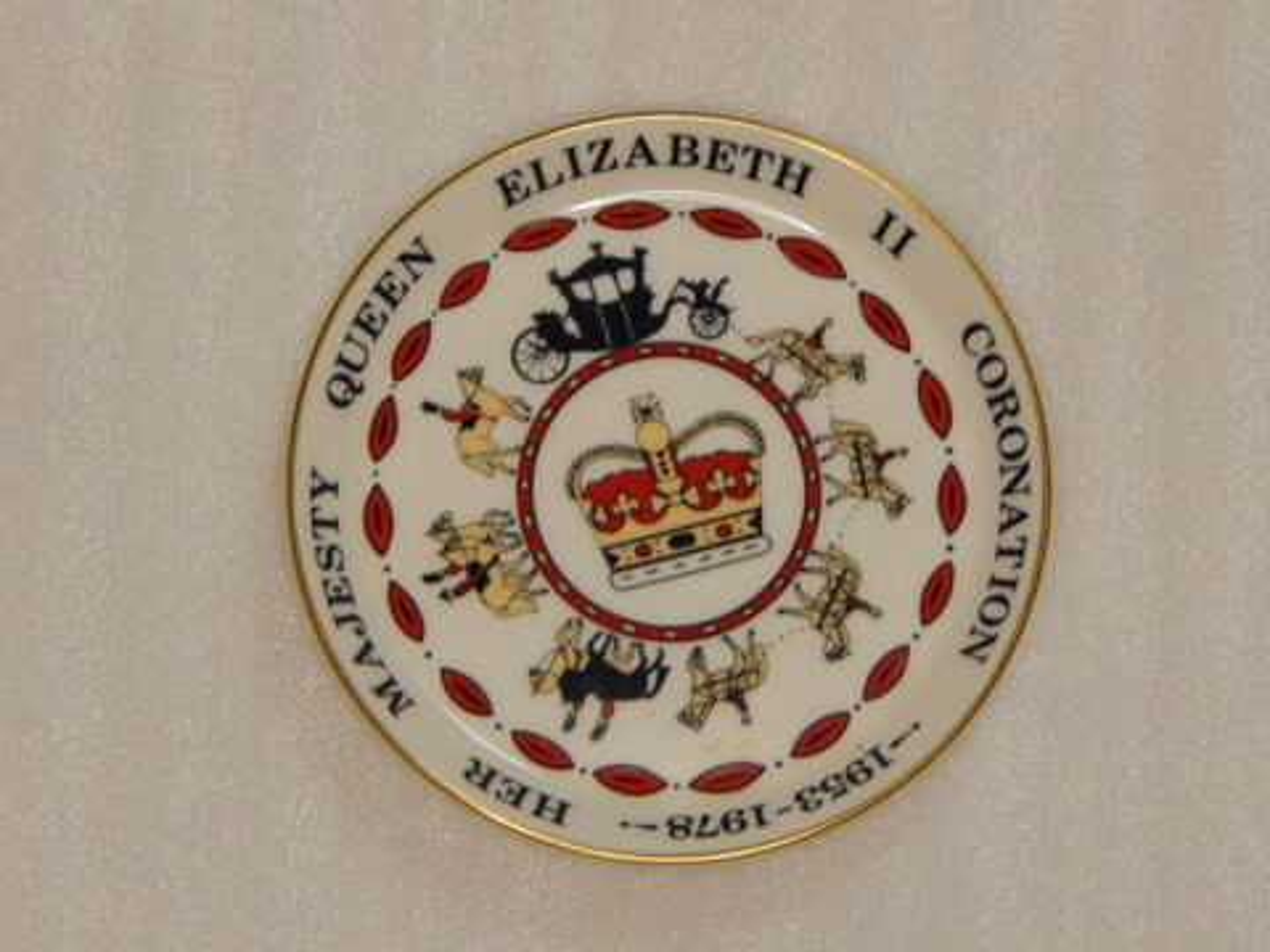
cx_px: 635
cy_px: 476
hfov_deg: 8.5
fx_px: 8585
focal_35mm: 234
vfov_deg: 6.4
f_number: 5.6
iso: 640
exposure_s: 1/15
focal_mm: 41.7
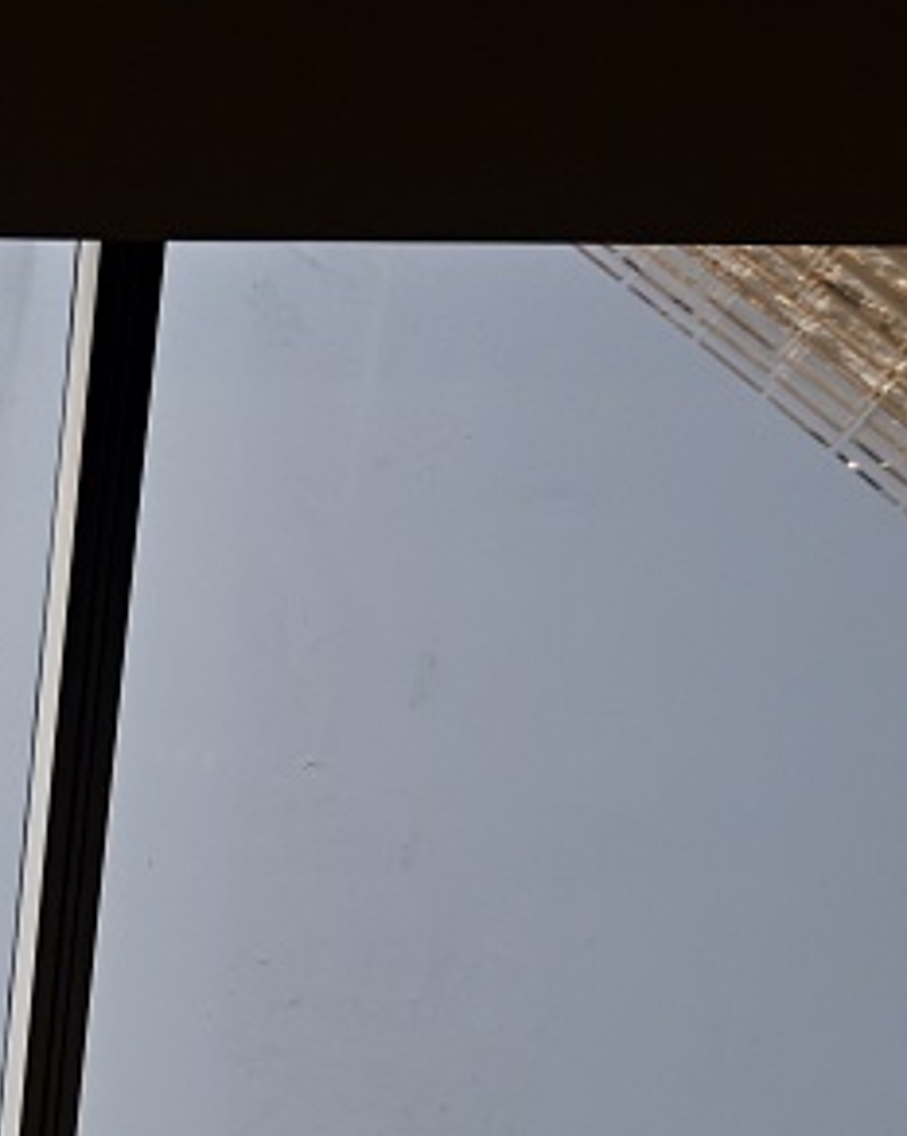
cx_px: -483
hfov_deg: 13.2
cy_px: 1080
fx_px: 3697
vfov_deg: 17.2
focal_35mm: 110
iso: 140
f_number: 5.6
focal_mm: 24
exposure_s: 1/250
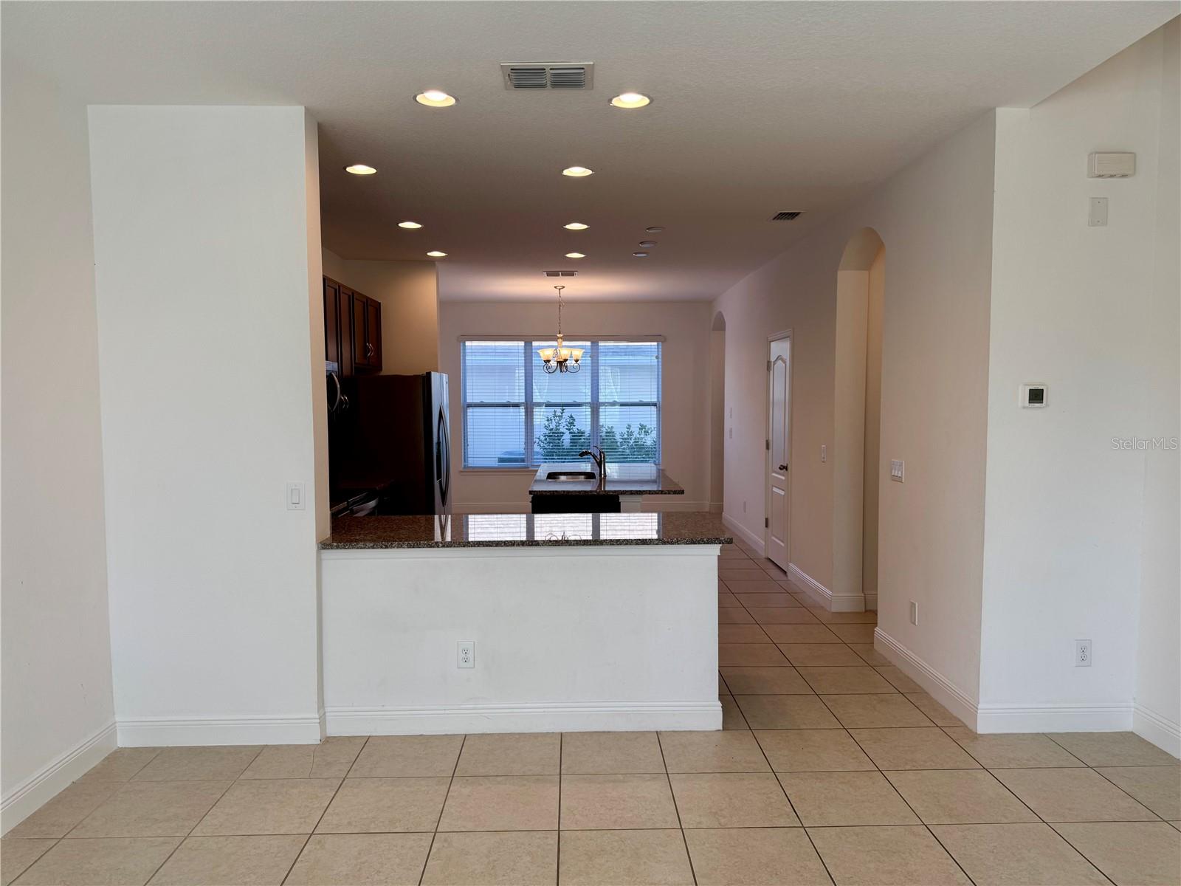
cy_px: 443
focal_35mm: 24
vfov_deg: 56.8
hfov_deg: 71.6
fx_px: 819
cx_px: 590
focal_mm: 6.76
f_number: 1.78
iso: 50
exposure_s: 1/131
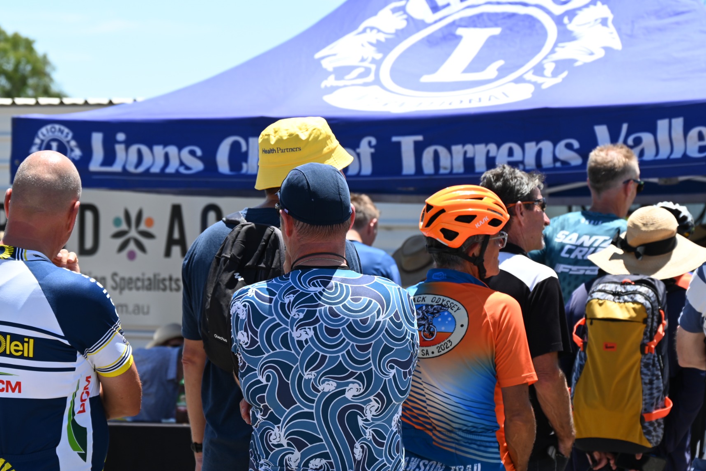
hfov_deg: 15.3
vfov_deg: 10.2
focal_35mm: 134
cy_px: 297
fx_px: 2628
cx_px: 408
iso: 100
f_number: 6.3
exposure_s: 1/250
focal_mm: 90
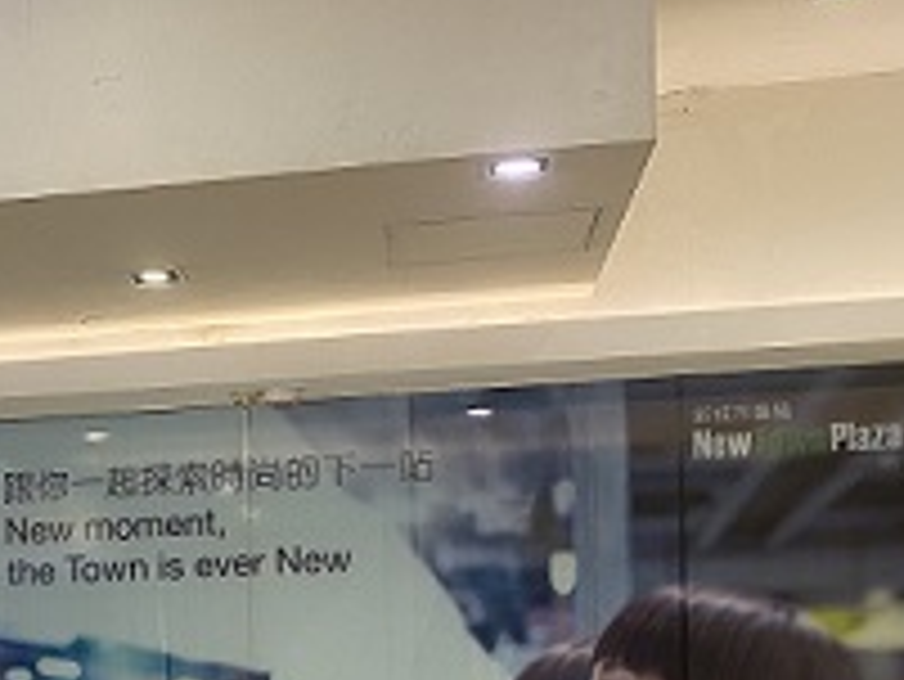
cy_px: 721
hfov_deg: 24.9
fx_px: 1908
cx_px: -79
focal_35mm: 73
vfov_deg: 19.5
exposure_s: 1/50
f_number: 1.8
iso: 80
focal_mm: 4.25
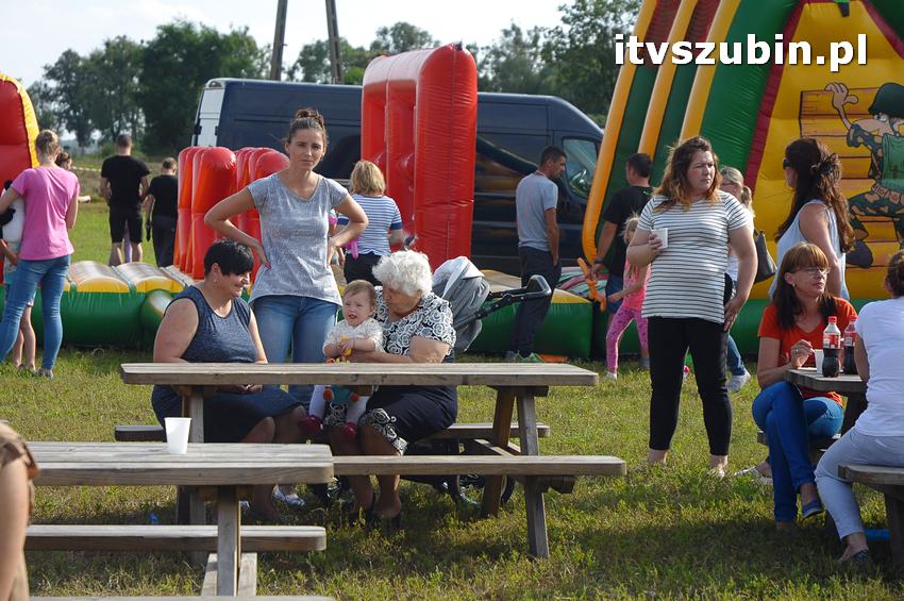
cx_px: 452
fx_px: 2634
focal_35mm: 105
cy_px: 300
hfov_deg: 19.5
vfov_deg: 13.0
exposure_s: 1/1000
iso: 400
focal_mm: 70
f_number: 6.3
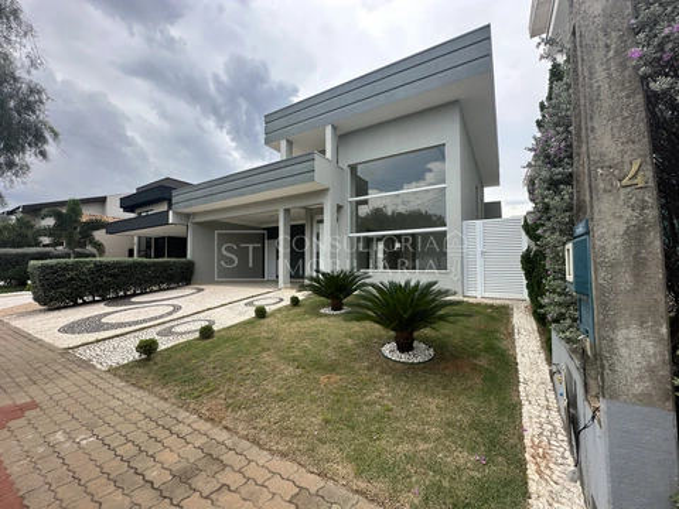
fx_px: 275
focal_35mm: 14
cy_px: 254
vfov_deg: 85.7
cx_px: 340
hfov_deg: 102.1
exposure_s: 1/764
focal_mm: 2.22
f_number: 2.2
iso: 40
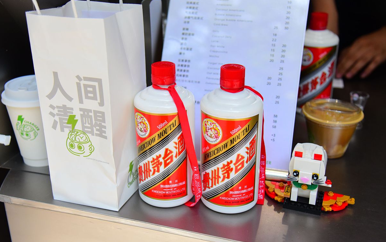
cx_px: 193
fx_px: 473
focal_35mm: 45
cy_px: 116
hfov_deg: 44.4
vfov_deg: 28.6
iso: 1600
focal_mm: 44
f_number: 4
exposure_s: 1/4000
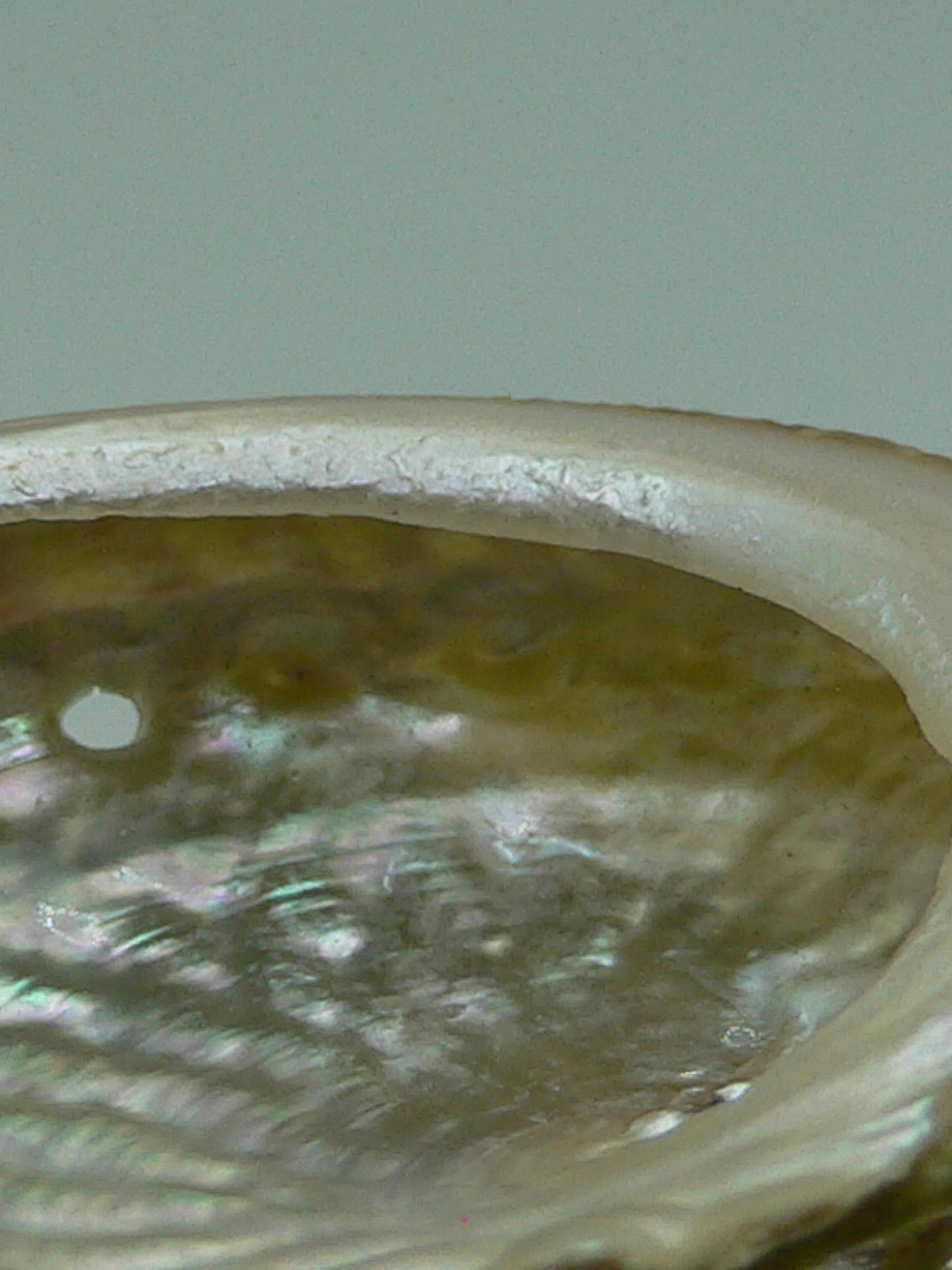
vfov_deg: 20.7
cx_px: 274
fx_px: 3448
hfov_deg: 15.7
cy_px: 969
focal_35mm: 94
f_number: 2.8
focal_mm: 4.6
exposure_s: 1/100
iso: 80
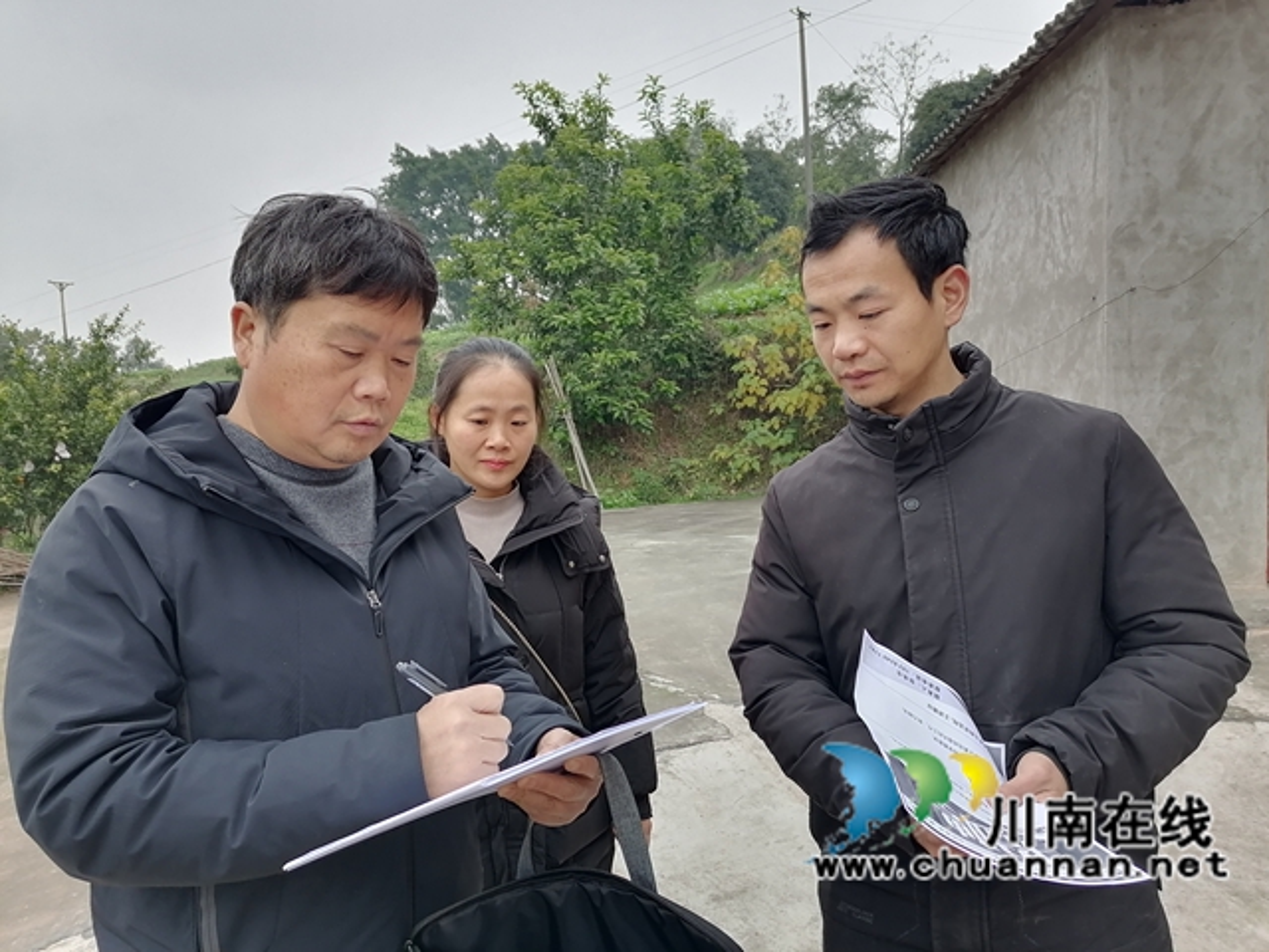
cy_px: 476
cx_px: 634
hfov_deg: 65.3
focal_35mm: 27
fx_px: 990
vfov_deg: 51.4
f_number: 1.8
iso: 80
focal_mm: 5.3
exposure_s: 1/100
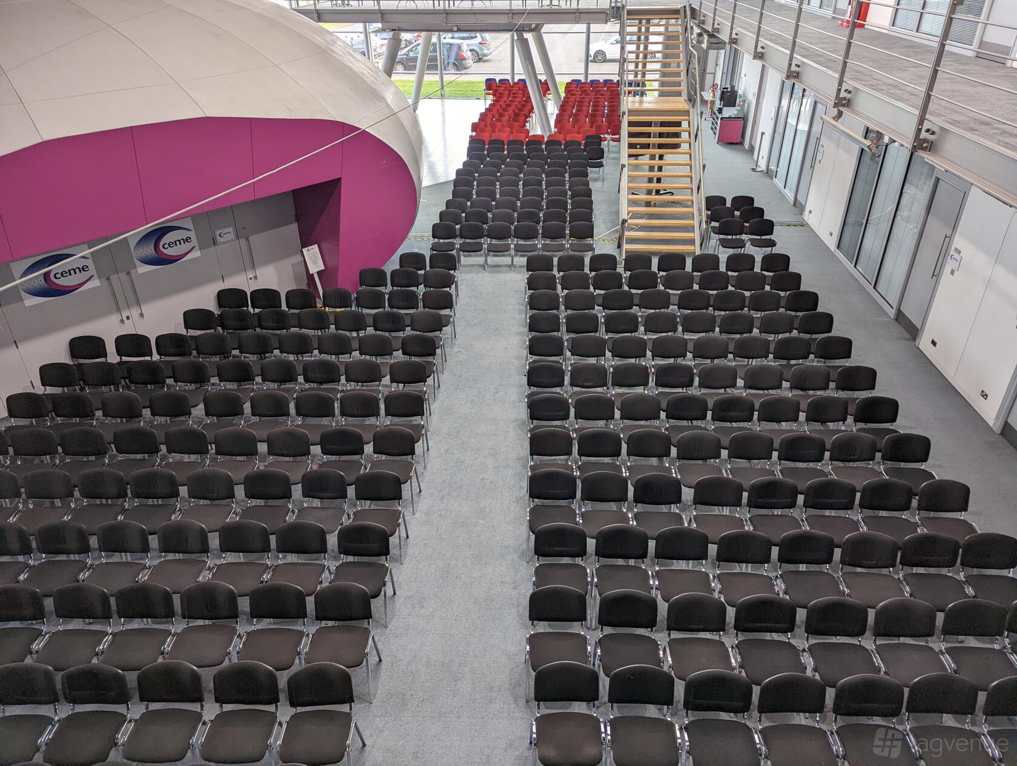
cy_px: 383
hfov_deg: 71.5
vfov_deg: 56.9
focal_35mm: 24
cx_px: 508
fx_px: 706
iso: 40
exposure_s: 1/58.5
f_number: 1.85
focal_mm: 6.81
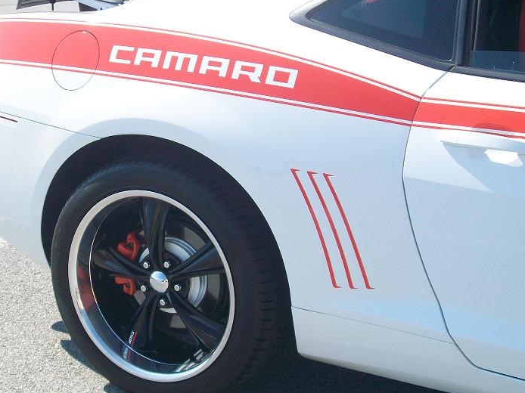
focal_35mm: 66
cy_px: 215
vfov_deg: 22.2
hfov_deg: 29.3
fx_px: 1001
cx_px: 212
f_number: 3.6
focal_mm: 8.8
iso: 64
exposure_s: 1/320
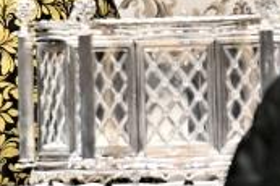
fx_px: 13816
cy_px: -236
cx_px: -319
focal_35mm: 1778
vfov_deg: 0.8
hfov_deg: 1.2
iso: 200
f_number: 2.8
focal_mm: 200
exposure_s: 1/320
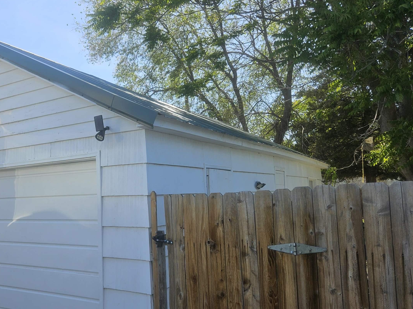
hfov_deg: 54.3
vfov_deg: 42.8
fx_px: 394
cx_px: 140
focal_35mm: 33
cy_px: 180
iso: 25
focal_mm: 5.4
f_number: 1.8
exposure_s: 1/1008
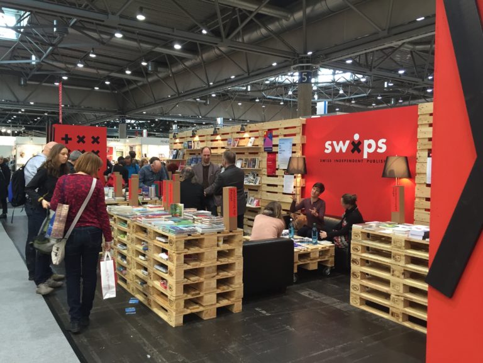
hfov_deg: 61.7
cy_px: 182
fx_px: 405
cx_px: 242
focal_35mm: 29
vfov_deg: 48.2
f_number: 2.2
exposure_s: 1/33
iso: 125
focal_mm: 4.15
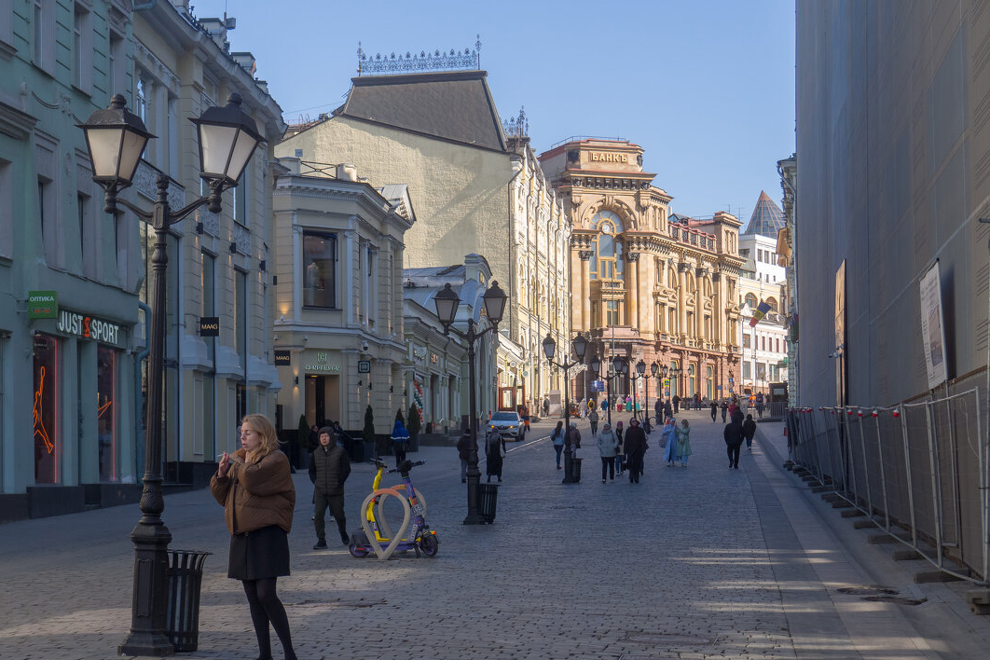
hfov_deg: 29.2
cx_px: 494
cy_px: 344
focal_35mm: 69
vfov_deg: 19.7
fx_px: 1897
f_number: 7.1
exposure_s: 1/320
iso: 250
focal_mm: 33
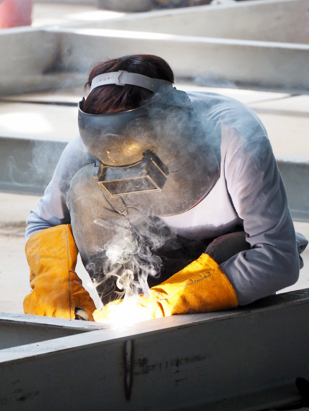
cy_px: 205
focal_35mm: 401
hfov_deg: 3.7
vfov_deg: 4.9
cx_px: 99
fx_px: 4772
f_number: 5.6
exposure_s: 1/160
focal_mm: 150
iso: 1600
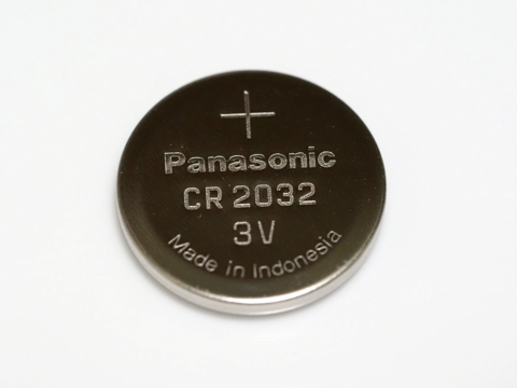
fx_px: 1792
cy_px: 194
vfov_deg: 12.3
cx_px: 258
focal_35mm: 120
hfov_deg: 16.4
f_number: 4.5
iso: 5000
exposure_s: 1/125
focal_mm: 60
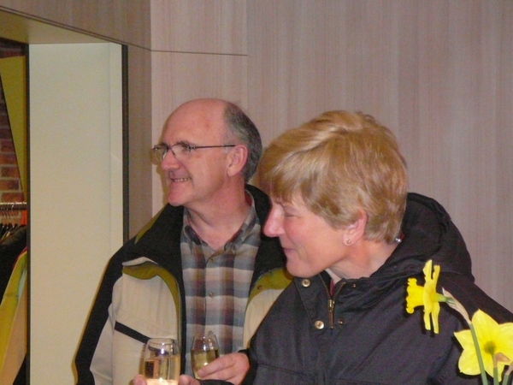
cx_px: 256
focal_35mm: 128
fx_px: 1897
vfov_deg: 11.6
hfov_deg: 15.4
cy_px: 192
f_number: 3.9
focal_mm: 19
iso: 800
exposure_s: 1/30
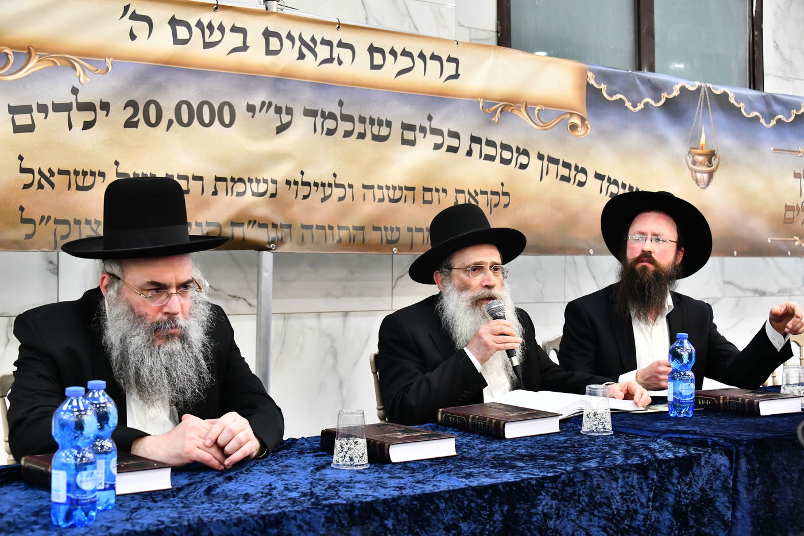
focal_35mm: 56
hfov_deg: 35.6
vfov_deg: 24.2
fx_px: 1250
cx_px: 402
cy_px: 268
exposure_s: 1/80
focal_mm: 56
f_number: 5.6
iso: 3200
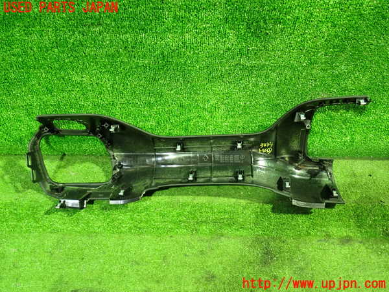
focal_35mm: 30
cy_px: 146
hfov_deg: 60.0
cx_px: 194
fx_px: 337
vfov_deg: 46.8
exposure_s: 1/15
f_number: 2.3
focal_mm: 5.4
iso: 800
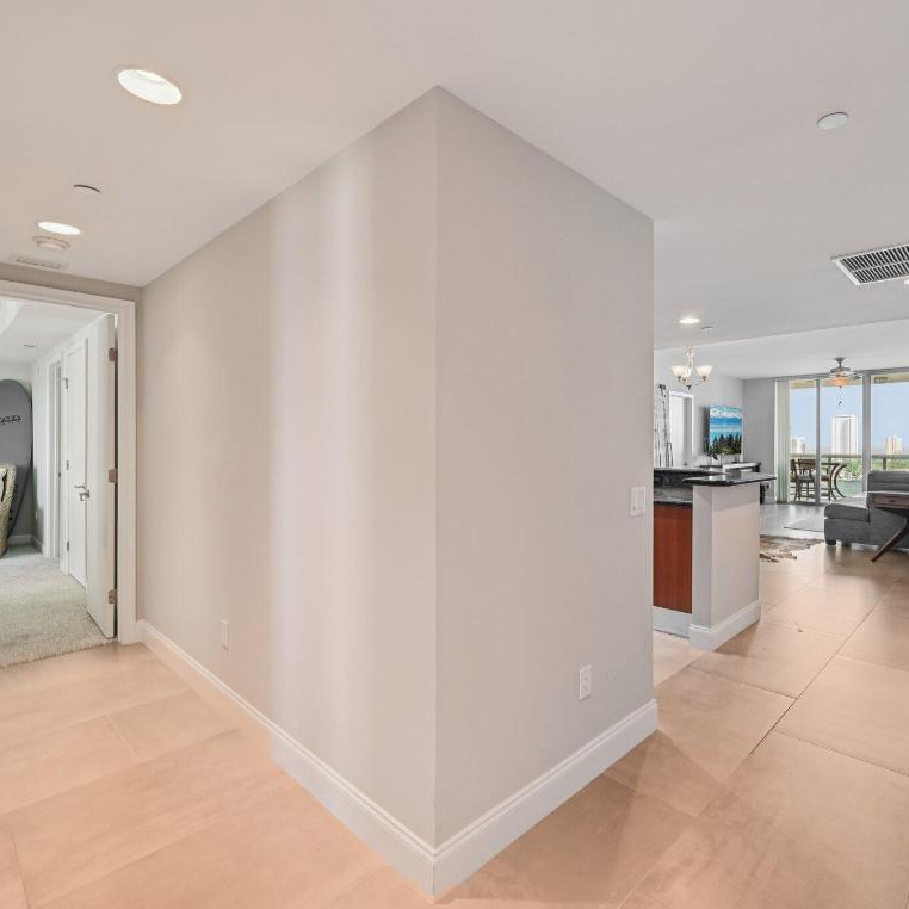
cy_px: 452
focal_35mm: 18
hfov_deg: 80.1
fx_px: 535
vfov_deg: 80.7
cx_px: 531
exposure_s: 1/30
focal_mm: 14
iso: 800
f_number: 8
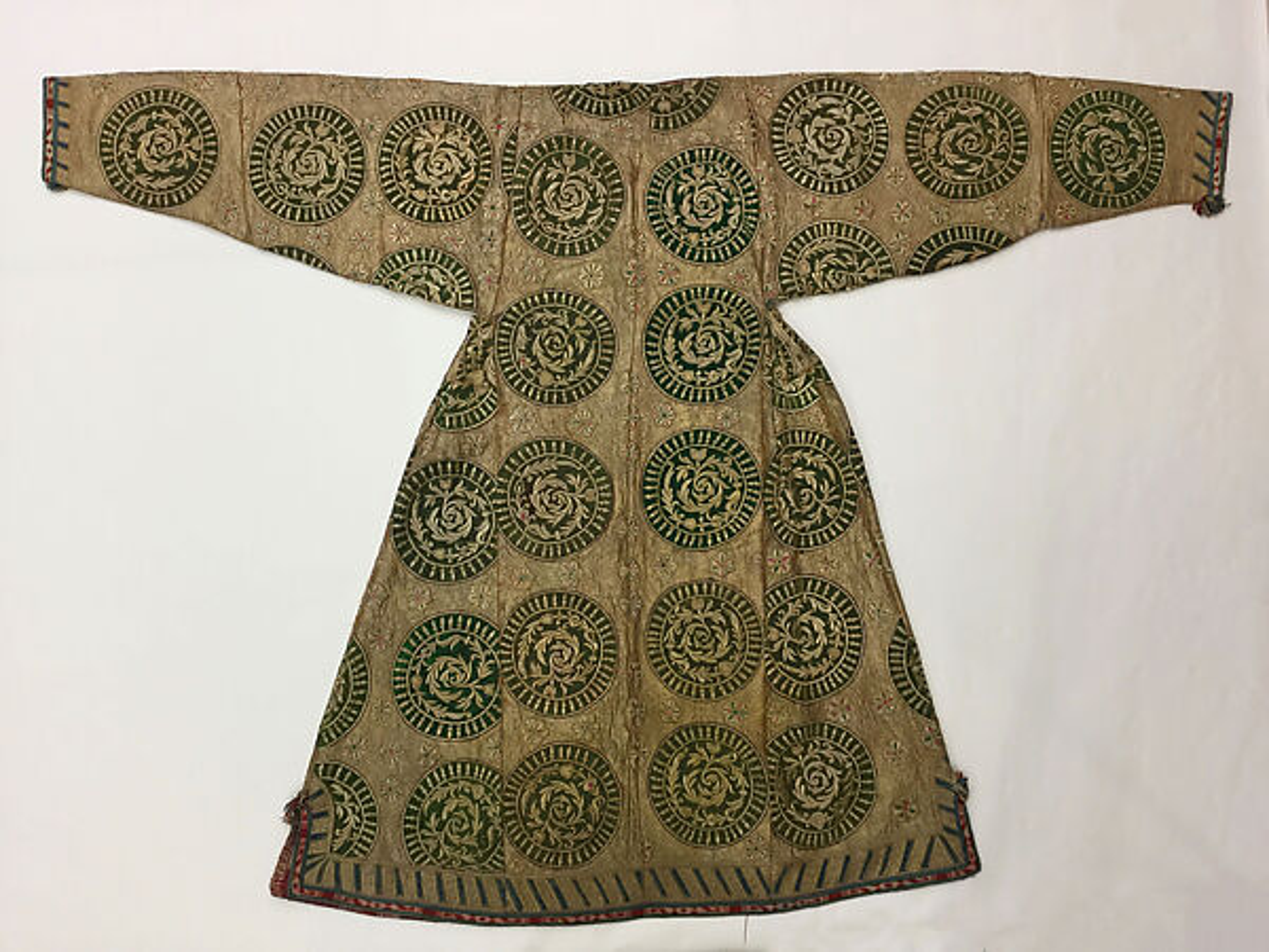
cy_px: 476
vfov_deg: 45.4
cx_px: 634
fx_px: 1136
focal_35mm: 31
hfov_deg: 58.4
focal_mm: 3.3
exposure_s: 1/30
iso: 25
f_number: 2.4
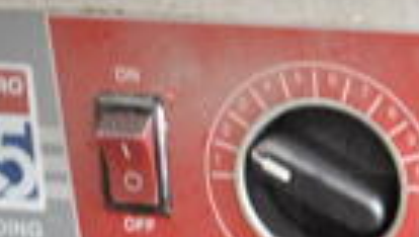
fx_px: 1390
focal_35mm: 125
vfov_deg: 9.7
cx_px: 616
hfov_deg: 15.8
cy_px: 182
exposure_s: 1/30
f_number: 3.5
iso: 400
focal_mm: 18
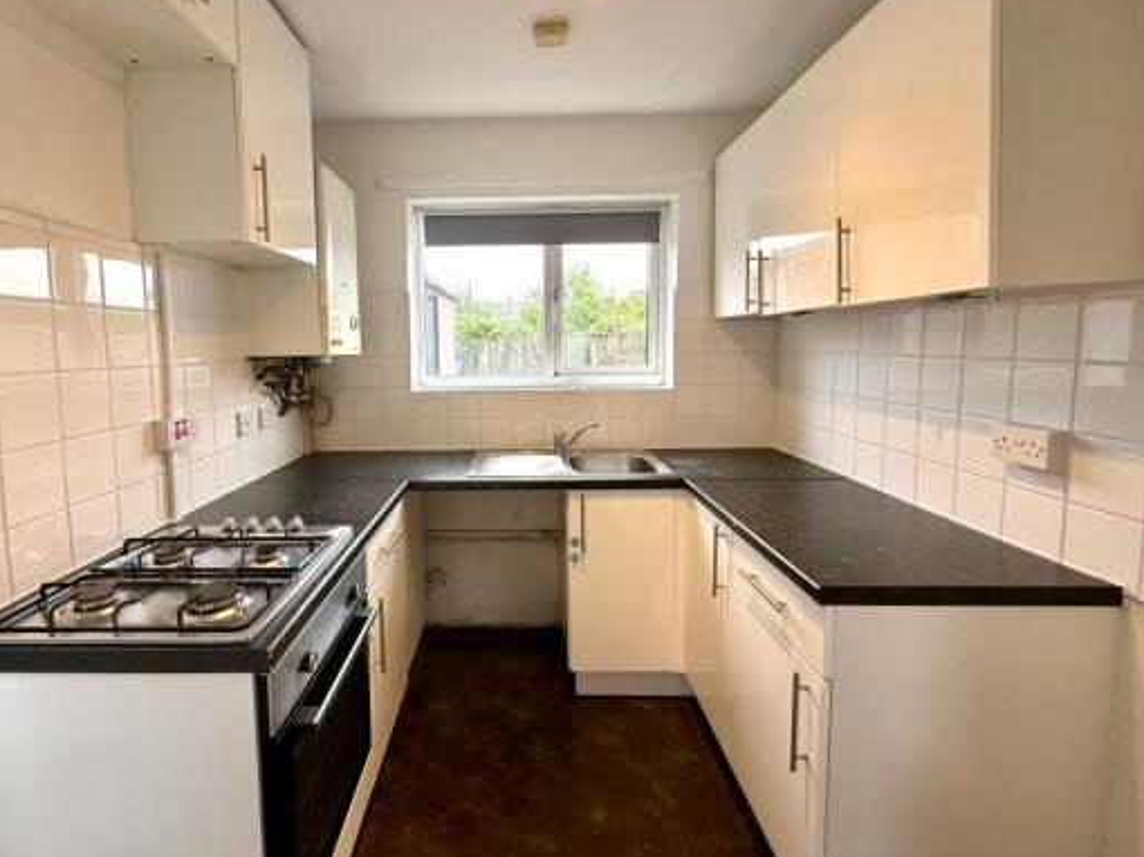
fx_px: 529
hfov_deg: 94.1
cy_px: 391
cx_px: 508
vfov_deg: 77.9
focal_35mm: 16
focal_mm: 2.22
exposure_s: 1/99
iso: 160
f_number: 2.2
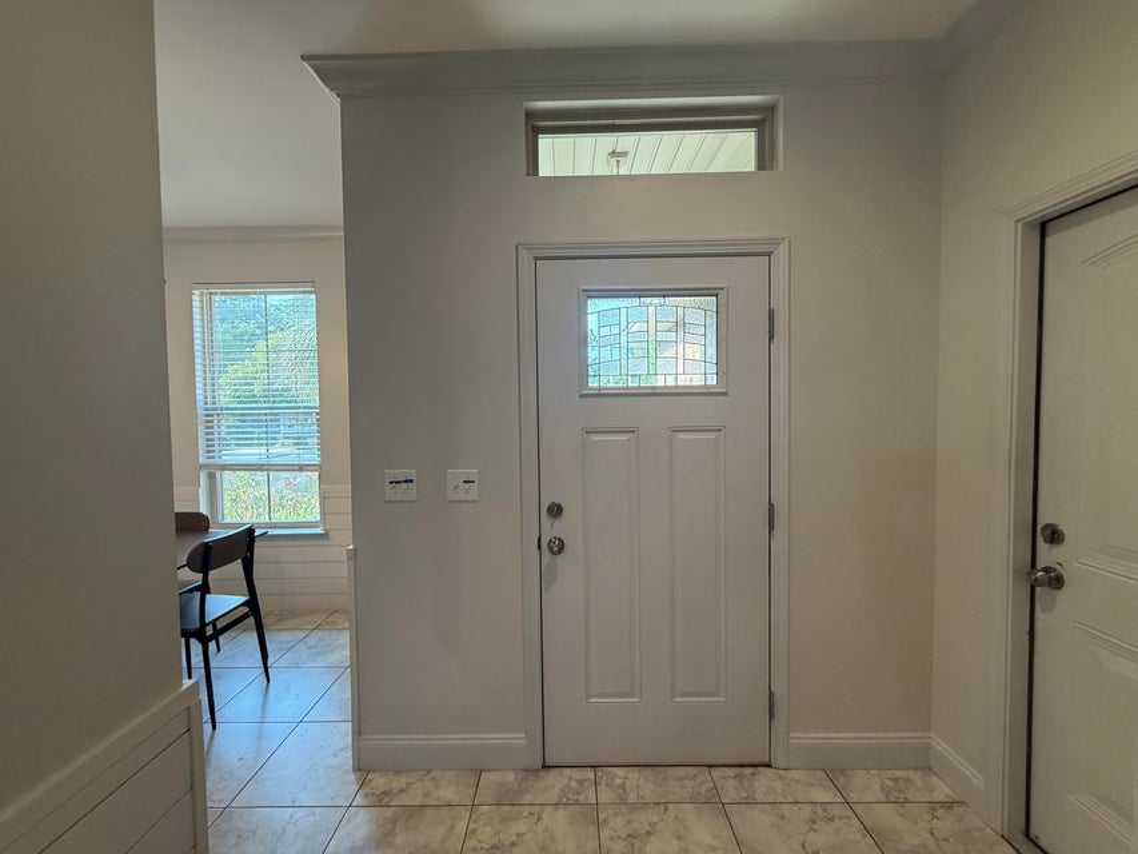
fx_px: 460
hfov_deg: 102.1
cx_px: 569
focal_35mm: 14
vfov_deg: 85.7
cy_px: 427
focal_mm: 2.22
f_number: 2.2
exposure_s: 1/120
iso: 200
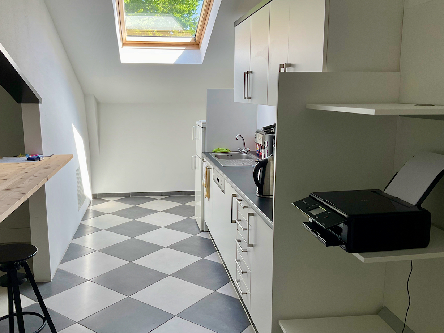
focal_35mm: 34
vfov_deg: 41.8
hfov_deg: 53.8
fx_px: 436
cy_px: 171
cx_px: 196
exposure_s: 1/130
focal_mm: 3
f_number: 1.8
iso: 16
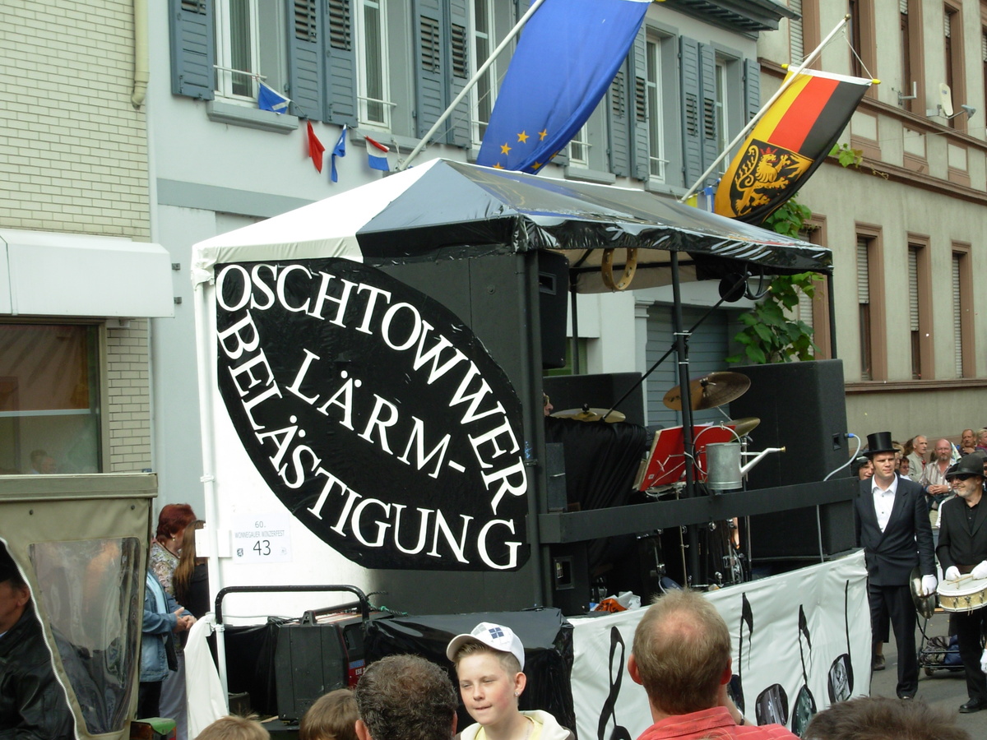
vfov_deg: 18.0
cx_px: 494
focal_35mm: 82
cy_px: 370
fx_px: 2338
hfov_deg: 23.8
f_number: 3.7
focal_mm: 13.5
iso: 50
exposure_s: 1/287
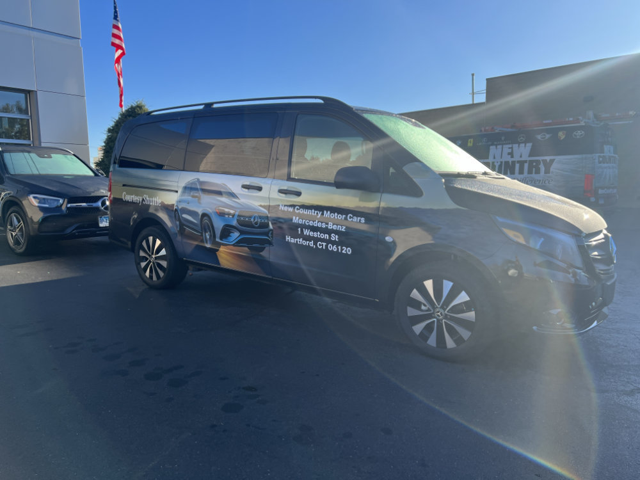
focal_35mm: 26
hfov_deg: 67.3
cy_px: 240
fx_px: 481
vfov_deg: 53.1
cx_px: 320
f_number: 1.5
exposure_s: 1/1901
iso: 50
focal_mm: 5.7
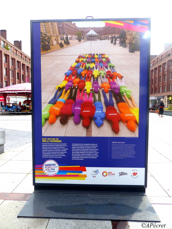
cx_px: 86
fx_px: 166
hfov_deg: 54.9
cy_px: 114
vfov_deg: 69.4
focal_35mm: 25
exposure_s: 1/400
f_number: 4
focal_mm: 4.5
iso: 100
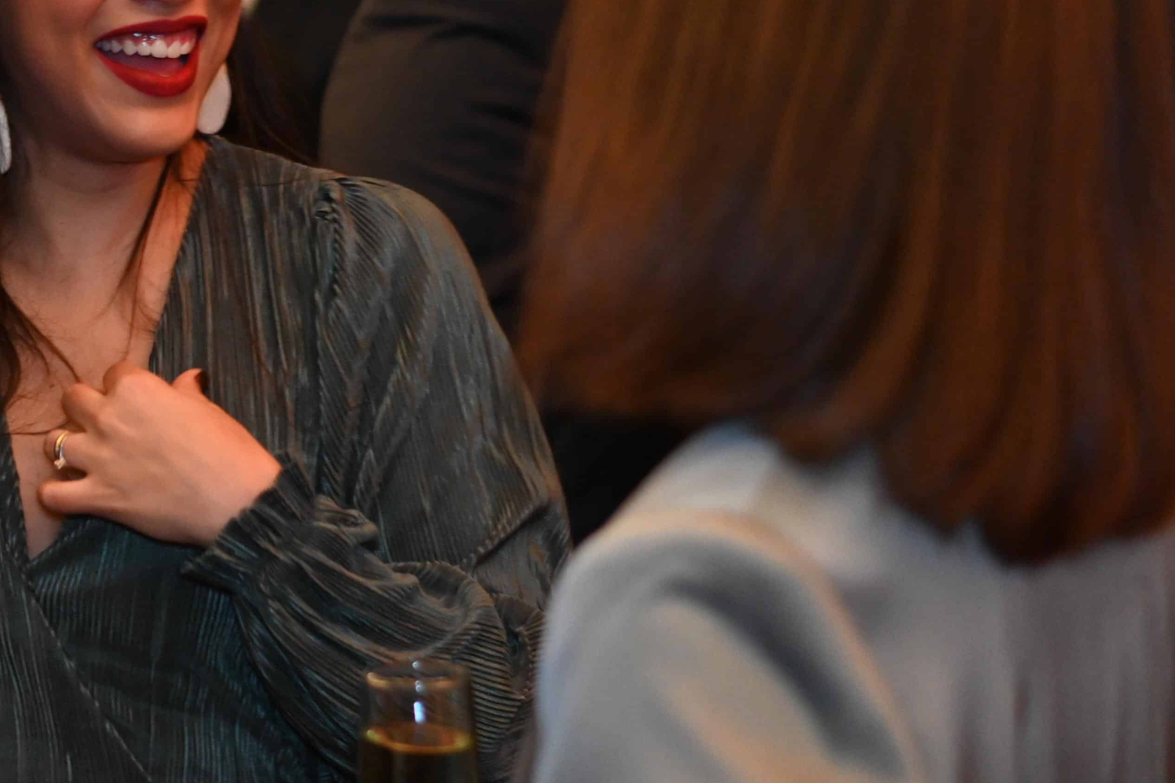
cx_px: -122
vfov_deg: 11.2
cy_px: 364
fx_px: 3982
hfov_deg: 16.3
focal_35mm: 122
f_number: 2
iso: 2500
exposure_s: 1/125
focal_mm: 50
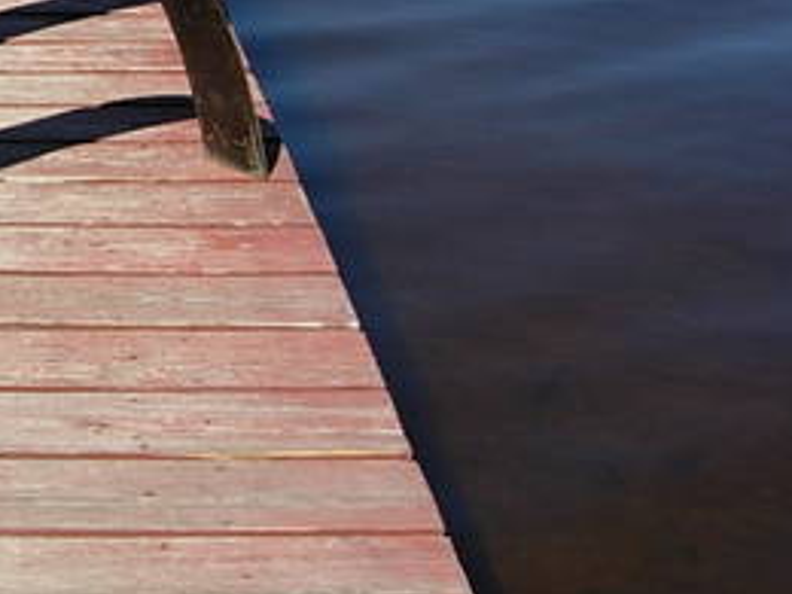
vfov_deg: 15.1
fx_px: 2174
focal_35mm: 95
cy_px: -88
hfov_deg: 19.5
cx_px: -140
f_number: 4.8
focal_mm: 7.8
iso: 64
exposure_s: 1/575
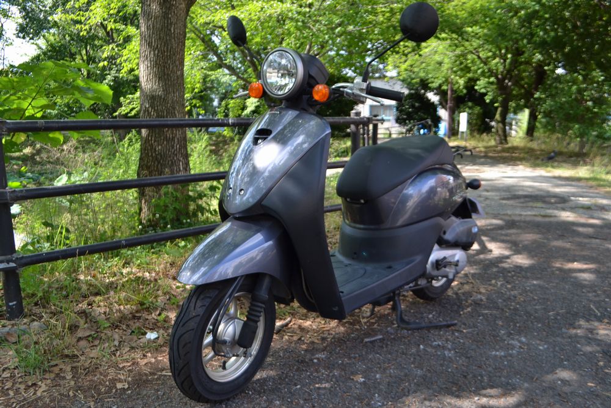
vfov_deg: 43.6
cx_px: 306
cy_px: 204
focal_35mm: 30
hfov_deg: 61.9
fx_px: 509
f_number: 5.6
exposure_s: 1/125
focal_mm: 20
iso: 200
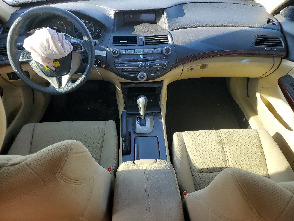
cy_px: 110
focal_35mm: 26
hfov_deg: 67.3
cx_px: 147
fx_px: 221
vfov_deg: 53.1
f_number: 1.5
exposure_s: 1/270
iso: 50
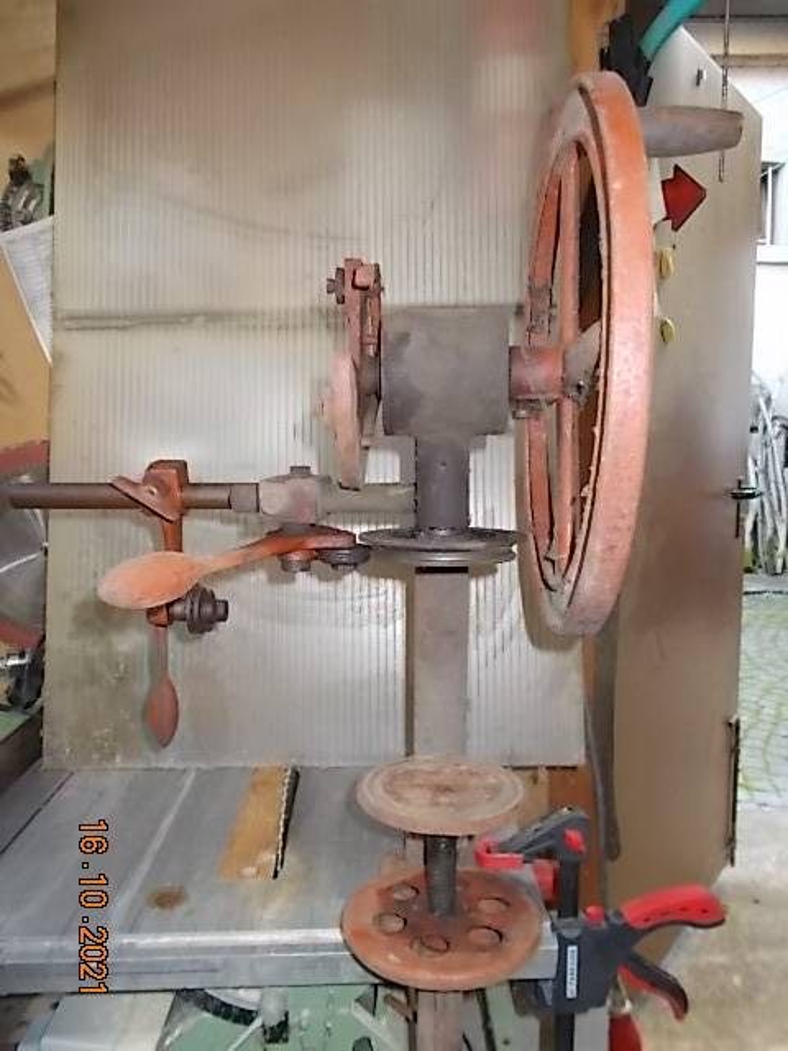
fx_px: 789
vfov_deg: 67.3
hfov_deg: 53.1
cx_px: 394
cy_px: 526
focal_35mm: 26
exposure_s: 1/25
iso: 200
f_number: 3.2
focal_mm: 4.6
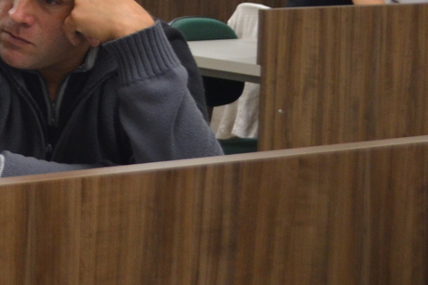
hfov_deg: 14.5
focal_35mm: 130
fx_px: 1545
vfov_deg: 10.4
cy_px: -48
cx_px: -247
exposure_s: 1/30
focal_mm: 26
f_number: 4.2
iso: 400
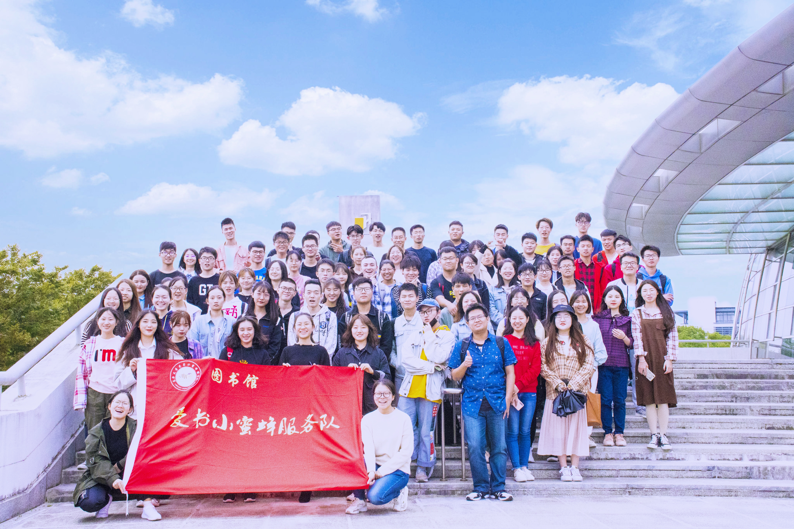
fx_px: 992
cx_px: 397
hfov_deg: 43.6
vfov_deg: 29.9
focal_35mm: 45
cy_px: 264
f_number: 8
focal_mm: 30
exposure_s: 1/8000
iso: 1600
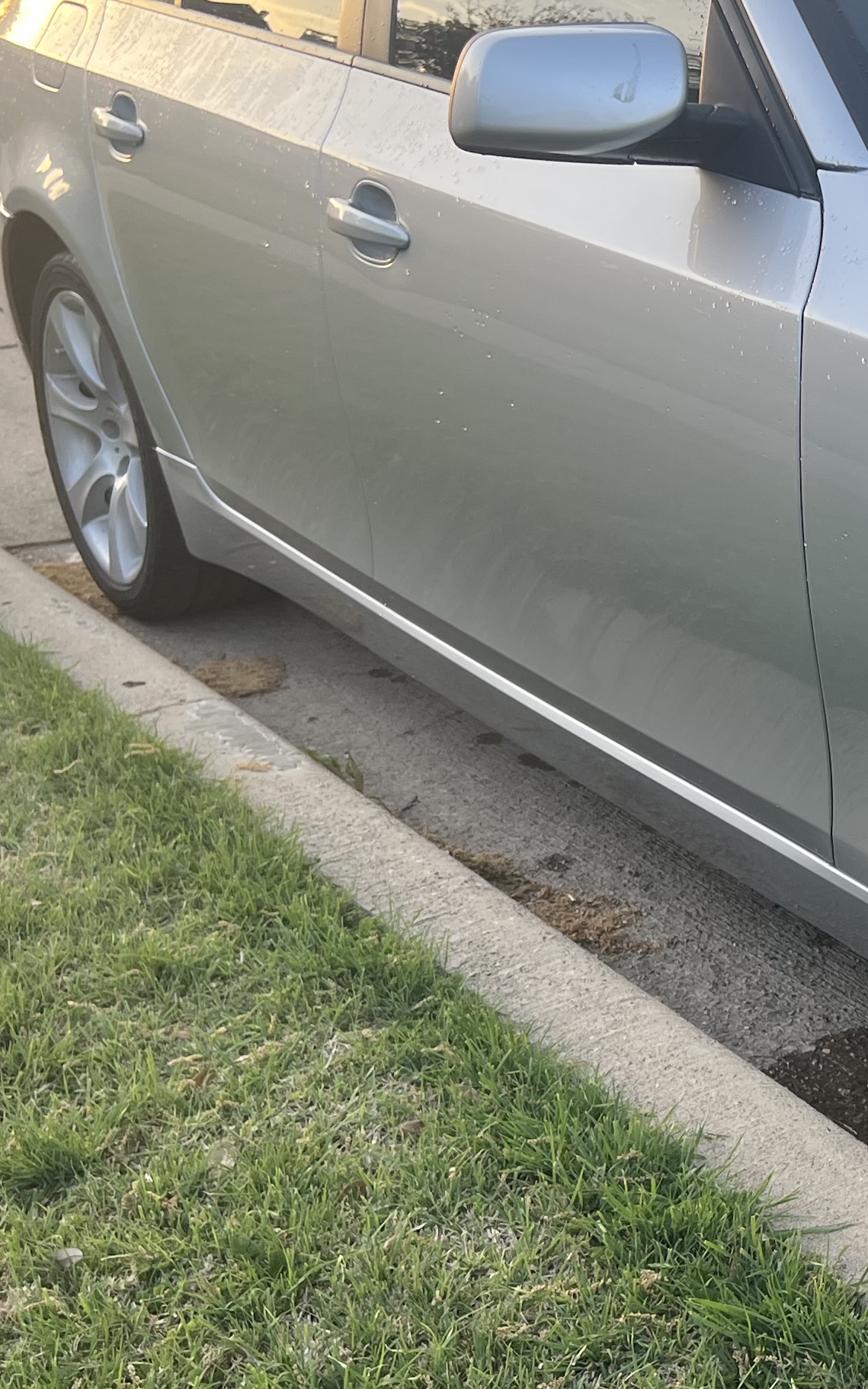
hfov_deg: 19.6
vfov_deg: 33.5
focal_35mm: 61
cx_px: 1138
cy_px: 650
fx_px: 2308
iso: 32
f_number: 1.5
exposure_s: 1/138
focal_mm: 5.7
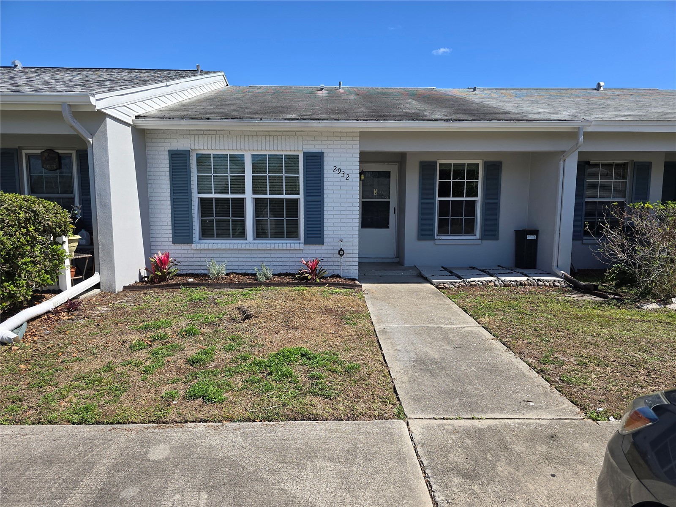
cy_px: 254
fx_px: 449
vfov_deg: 58.9
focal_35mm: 23
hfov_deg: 73.9
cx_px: 338
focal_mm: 6.3
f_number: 1.7
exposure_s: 1/841
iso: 12
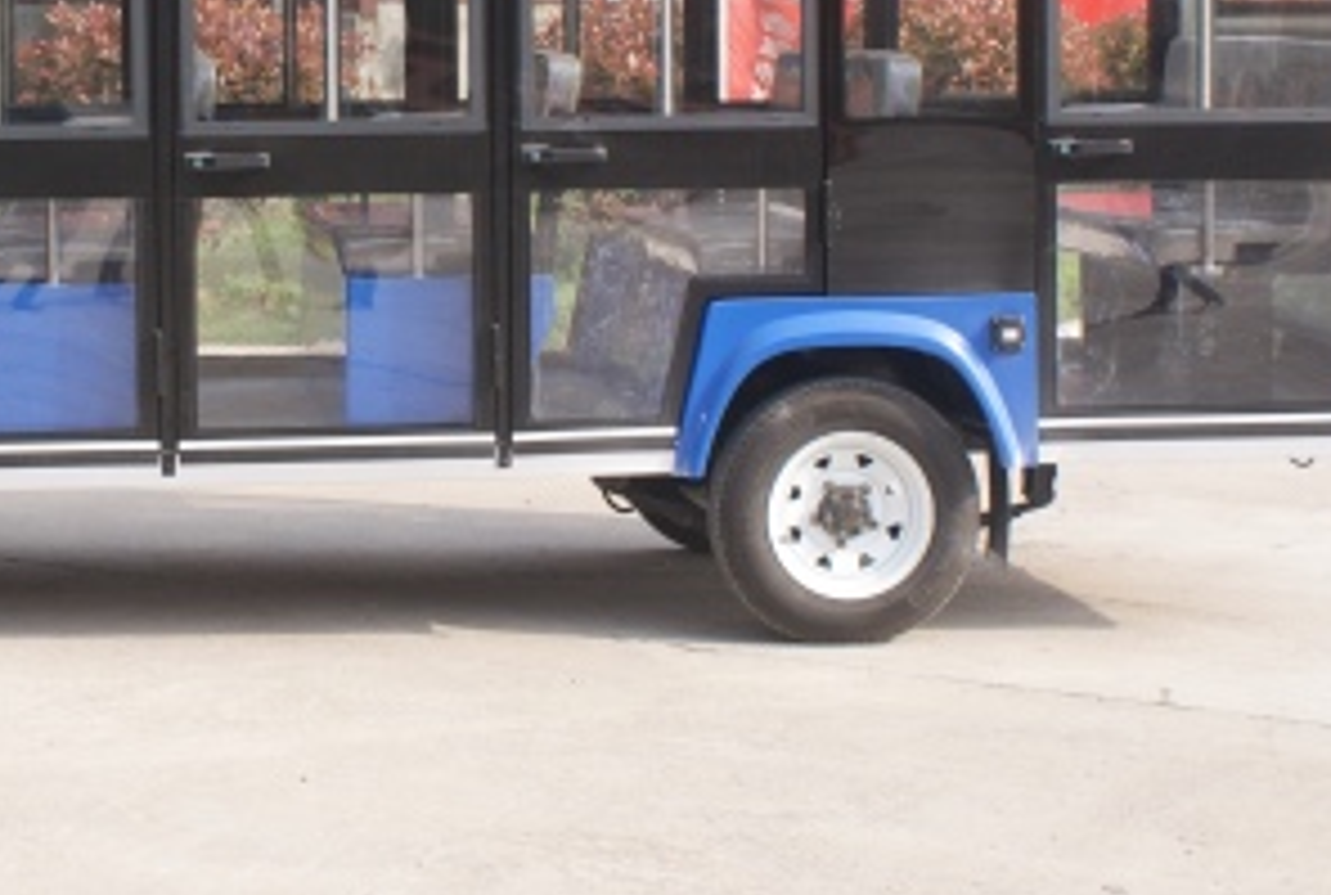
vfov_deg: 16.0
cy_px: 117
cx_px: 288
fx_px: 3151
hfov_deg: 23.5
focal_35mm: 85
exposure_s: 1/80
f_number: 9
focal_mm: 28
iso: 100
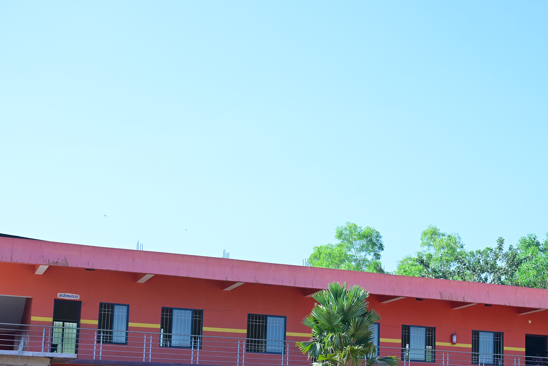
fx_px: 1004
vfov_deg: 20.4
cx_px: 419
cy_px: 296
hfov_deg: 30.0
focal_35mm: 66
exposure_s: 1/2000
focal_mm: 37
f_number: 4
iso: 400
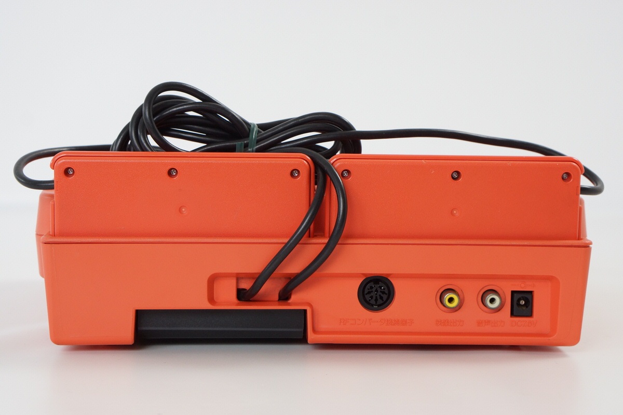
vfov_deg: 18.2
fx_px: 1298
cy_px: 208
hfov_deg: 27.0
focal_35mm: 75
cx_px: 312
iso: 800
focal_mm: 50
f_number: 6.3
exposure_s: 1/80
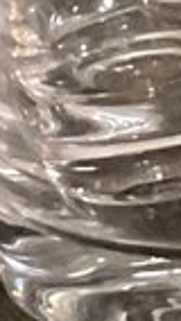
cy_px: -64
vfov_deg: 6.4
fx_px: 2872
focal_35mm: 337
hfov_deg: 3.0
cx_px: 1436
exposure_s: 1/60
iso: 160
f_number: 1.8
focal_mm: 3
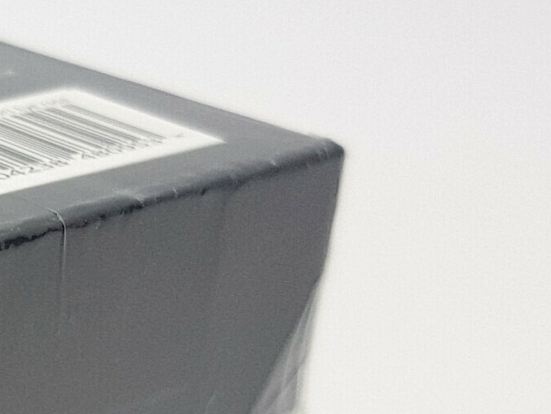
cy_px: 322
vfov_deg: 13.4
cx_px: -392
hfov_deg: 15.7
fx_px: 1751
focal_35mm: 110
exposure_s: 1/215
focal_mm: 4.3
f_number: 1.7
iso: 40
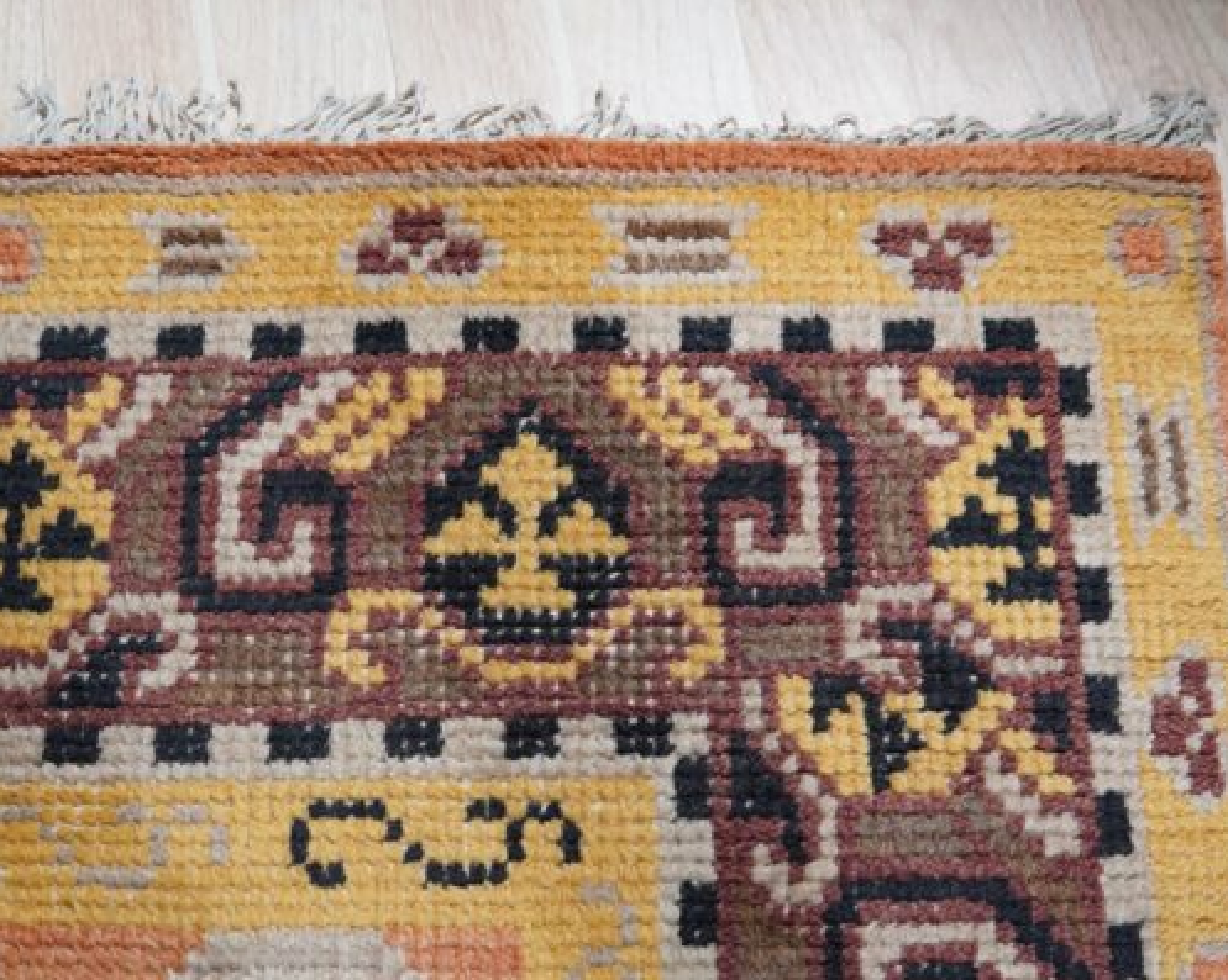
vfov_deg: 29.7
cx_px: 620
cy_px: 491
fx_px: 1852
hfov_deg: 36.7
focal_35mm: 51
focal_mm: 30
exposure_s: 1/250
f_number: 4.5
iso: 500
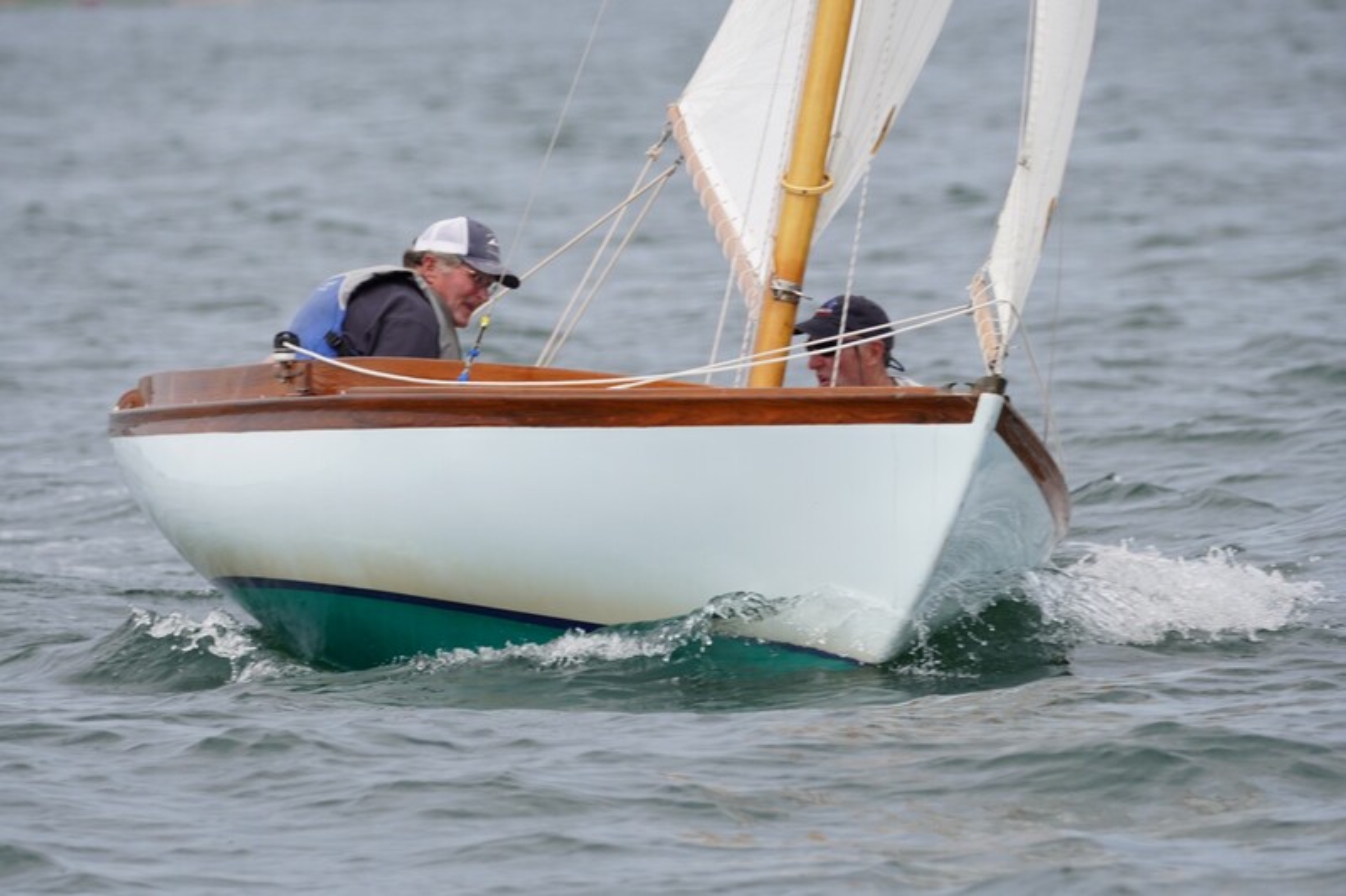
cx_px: 673
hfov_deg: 4.1
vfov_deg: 2.7
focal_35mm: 502
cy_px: 448
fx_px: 18783
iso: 250
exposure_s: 1/1250
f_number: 5.6
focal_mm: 335
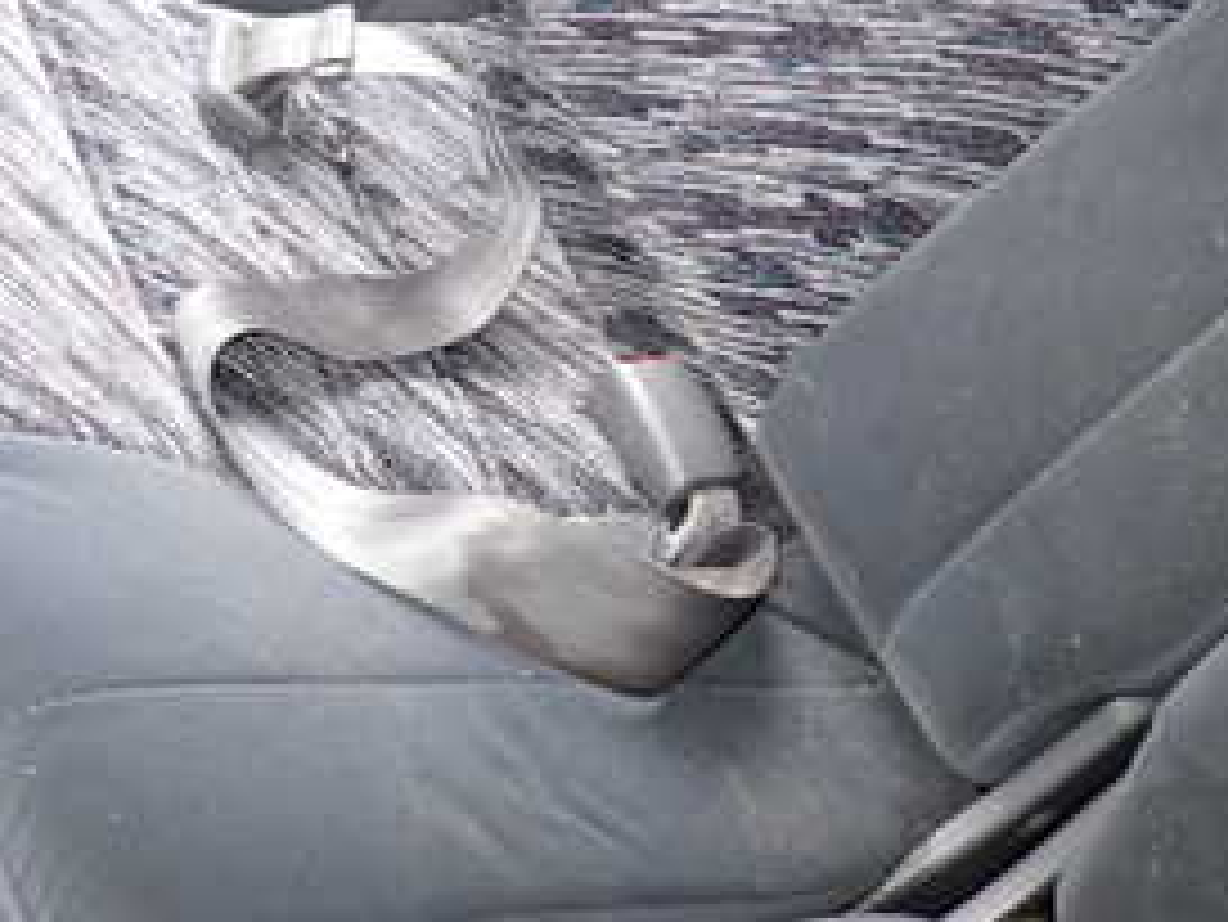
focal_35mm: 66
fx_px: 2342
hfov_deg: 29.3
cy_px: 135
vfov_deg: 21.9
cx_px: 738
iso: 250
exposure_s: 1/30
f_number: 2.3
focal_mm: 5.4
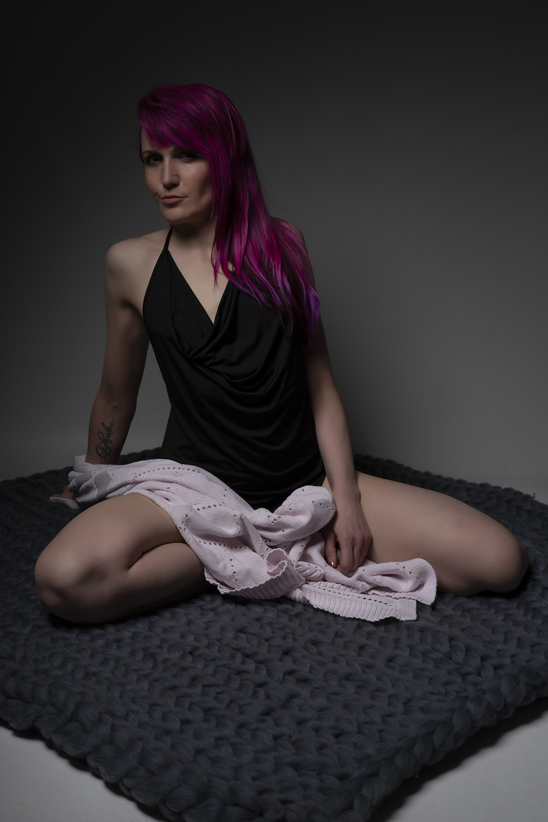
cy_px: 411
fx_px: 959
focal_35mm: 42
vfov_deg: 46.4
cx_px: 274
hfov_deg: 31.9
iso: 200
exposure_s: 1/200
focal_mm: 42
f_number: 16
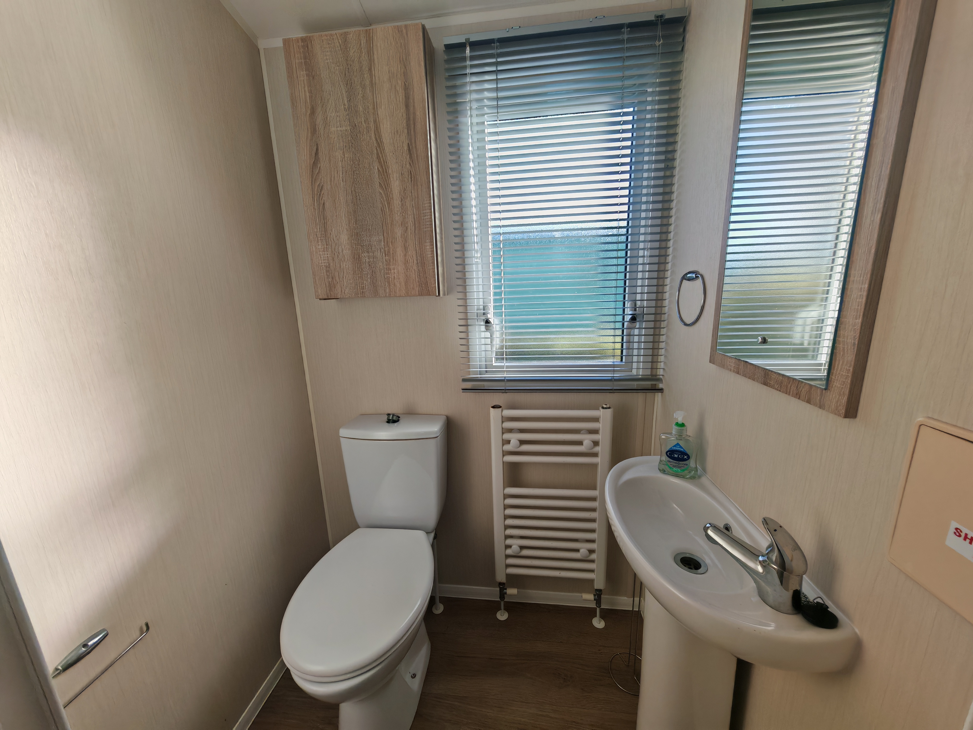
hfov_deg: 106.2
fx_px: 365
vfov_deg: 89.9
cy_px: 365
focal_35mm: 13
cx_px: 486
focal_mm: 1.82
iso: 50
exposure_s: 1/230
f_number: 2
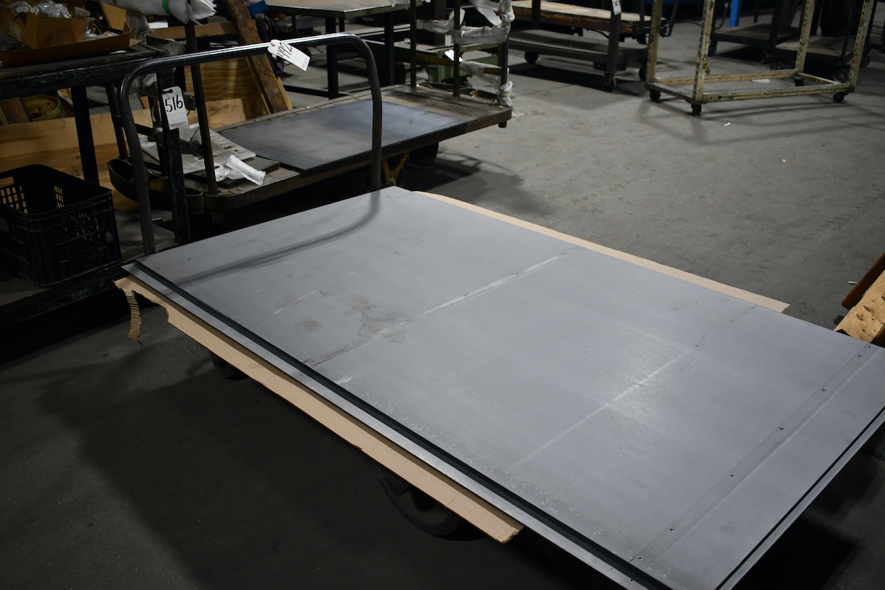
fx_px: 811
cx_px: 442
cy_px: 295
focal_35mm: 33
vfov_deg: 40.0
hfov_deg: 57.2
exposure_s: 1/125
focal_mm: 22
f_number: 3.8
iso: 1100
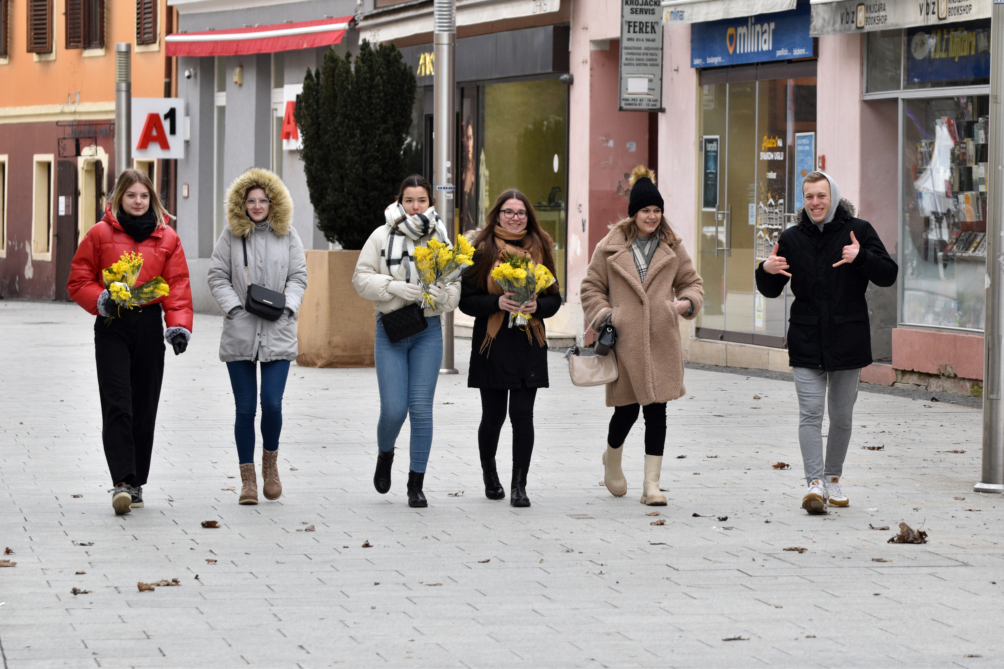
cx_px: 502
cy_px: 334
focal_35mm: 142
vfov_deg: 9.6
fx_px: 3974
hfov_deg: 14.4
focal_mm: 95
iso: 640
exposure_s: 1/250
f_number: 6.3
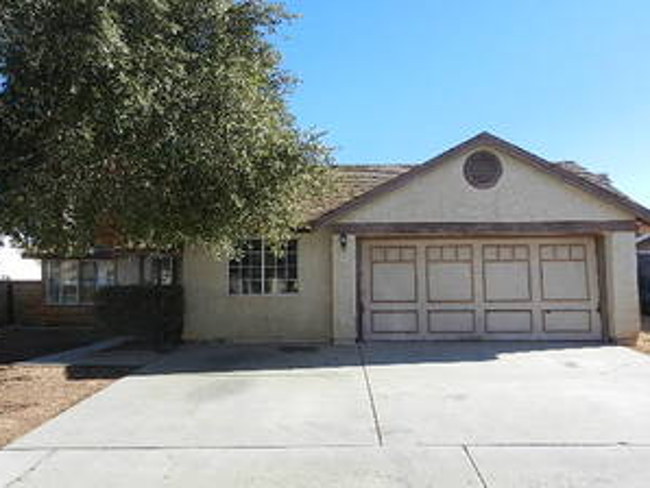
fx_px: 545
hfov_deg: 61.6
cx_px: 332
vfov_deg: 48.3
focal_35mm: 29
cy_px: 248
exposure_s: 1/1000
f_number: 3.5
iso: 160
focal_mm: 4.5
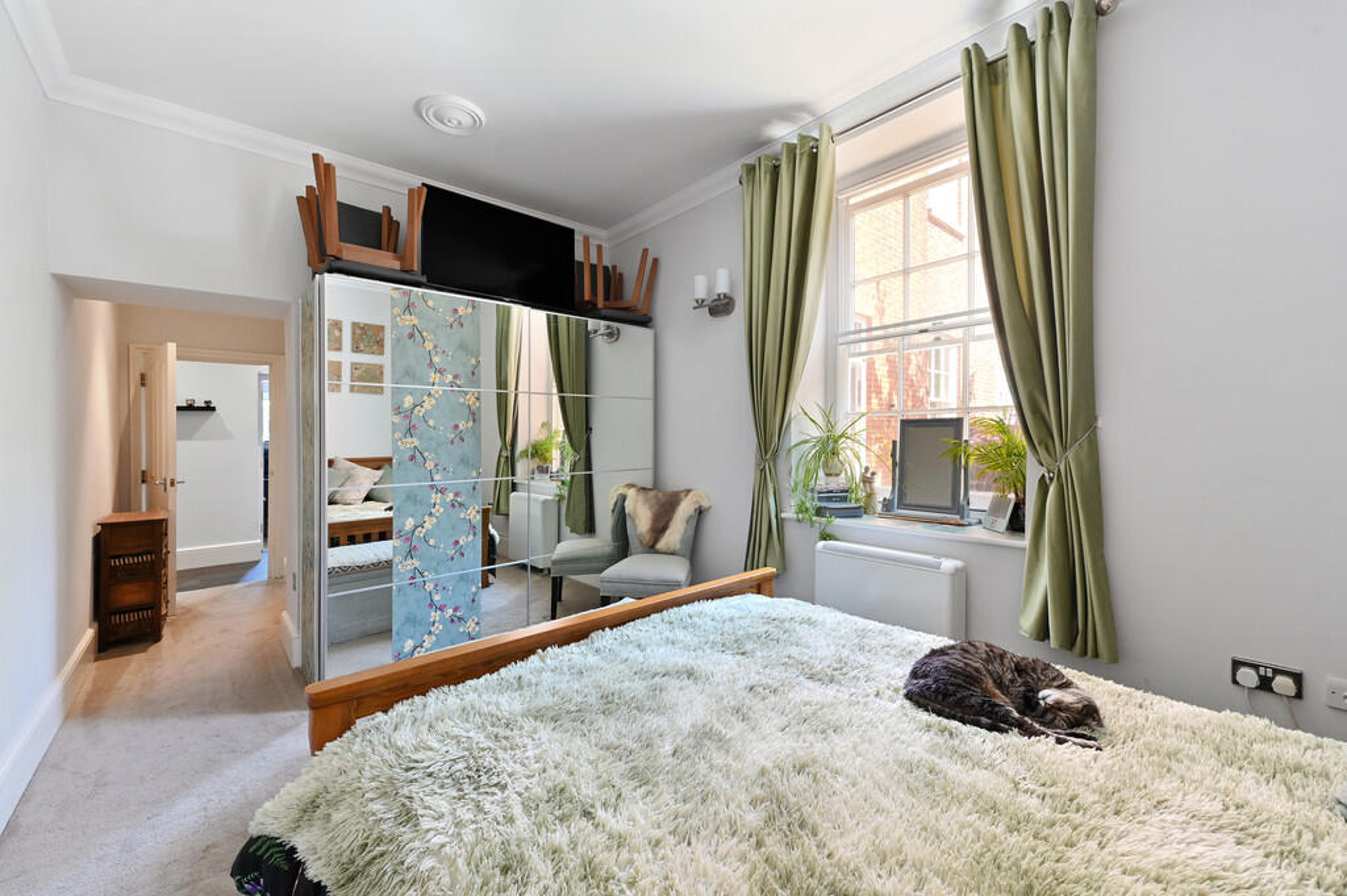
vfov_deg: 81.1
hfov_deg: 104.3
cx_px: 674
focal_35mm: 14
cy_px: 448
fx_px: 523
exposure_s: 1/4
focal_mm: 14
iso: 400
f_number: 10
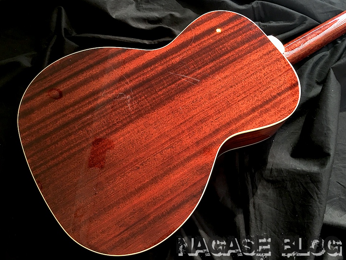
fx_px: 300
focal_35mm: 30
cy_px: 130
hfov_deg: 60.0
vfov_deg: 46.8
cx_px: 171
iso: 25
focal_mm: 4.15
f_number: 2.2
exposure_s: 1/30
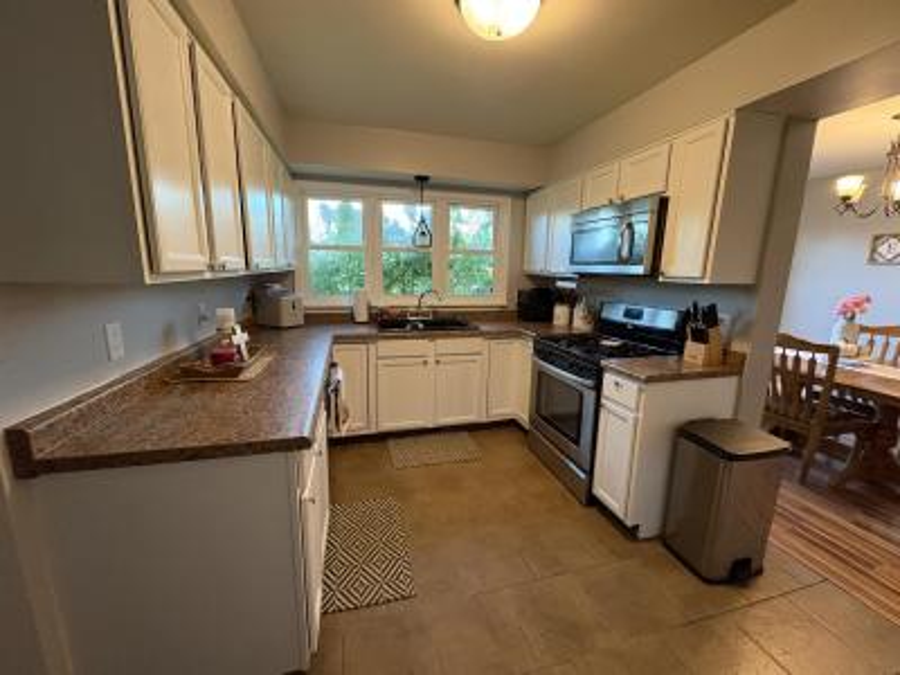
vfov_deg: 85.7
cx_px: 450
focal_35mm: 14
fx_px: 364
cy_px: 338
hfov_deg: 102.1
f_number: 2.2
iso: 800
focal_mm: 2.22
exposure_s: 1/60
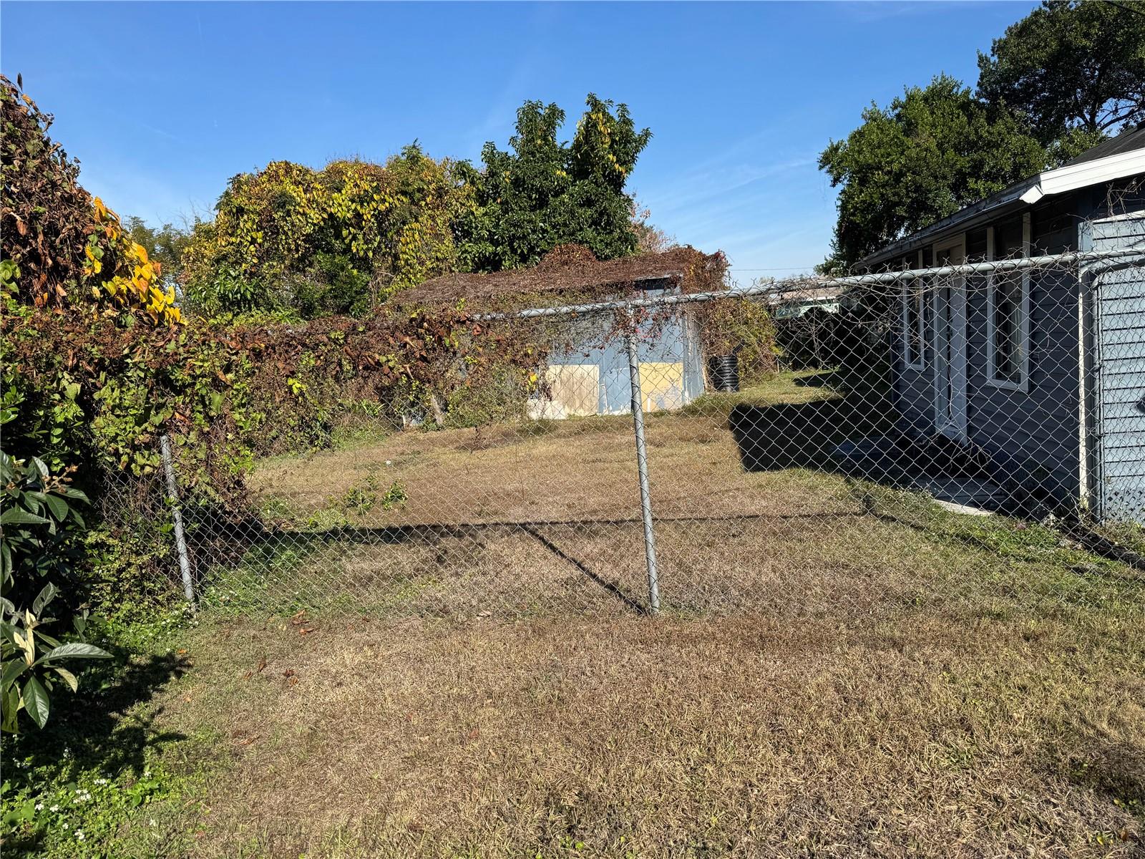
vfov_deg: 56.8
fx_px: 794
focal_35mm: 24
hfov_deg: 71.6
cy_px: 430
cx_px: 572
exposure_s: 1/3597
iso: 80
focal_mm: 6.76
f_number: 1.78
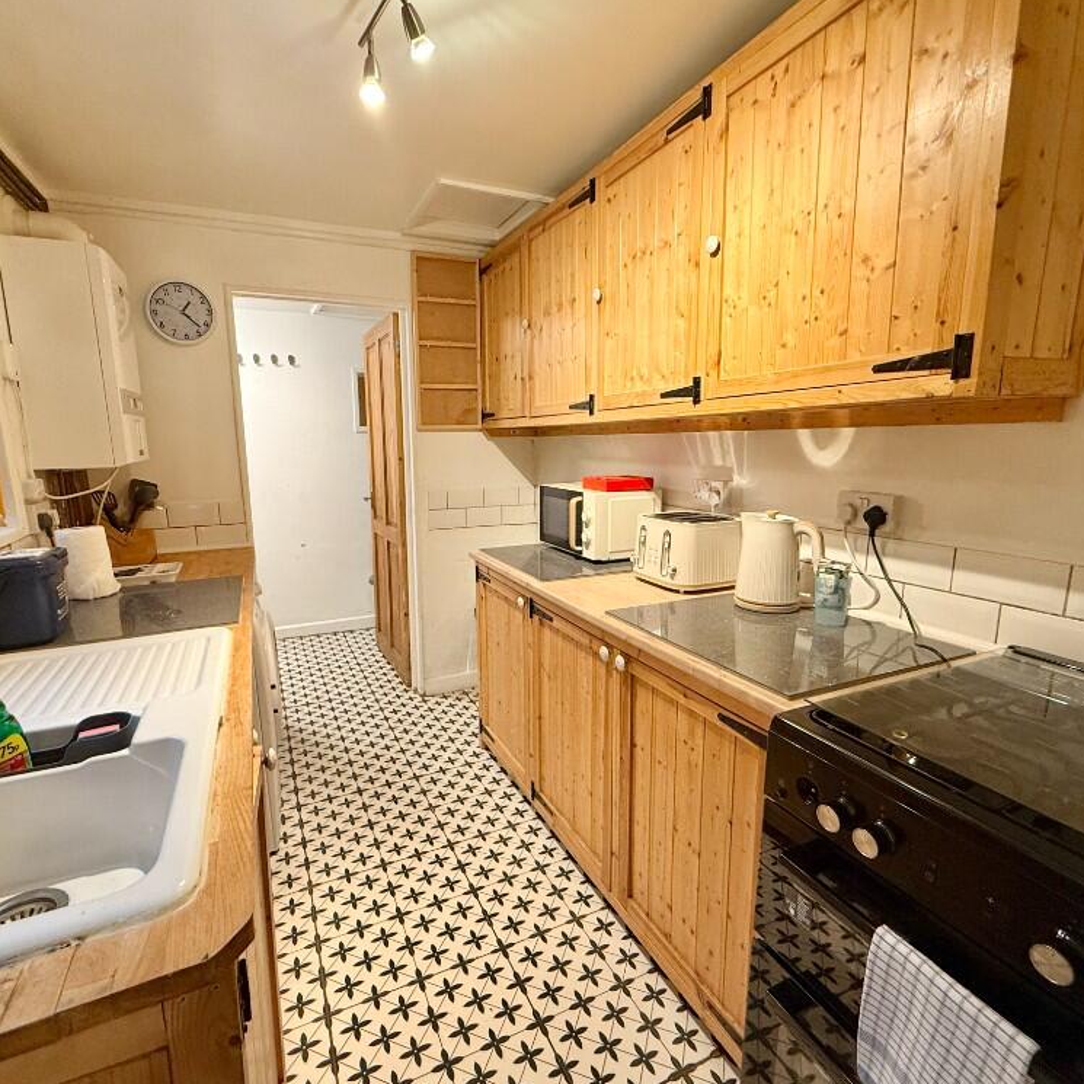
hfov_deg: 83.9
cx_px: 511
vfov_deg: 84.0
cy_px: 550
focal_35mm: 17
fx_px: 602
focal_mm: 2.22
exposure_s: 1/50
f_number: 2.2
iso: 250
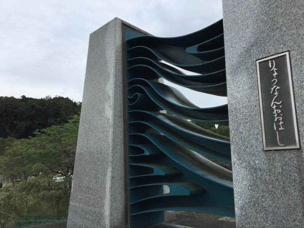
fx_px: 255
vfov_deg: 48.2
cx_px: 152
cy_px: 114
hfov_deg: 61.7
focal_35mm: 29
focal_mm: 4.15
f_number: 2.2
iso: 32
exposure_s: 1/842
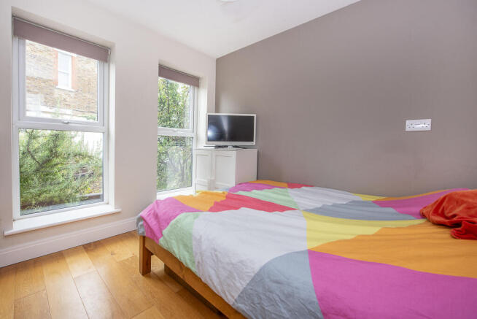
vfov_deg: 81.3
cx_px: 238
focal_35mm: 14
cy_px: 160
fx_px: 186
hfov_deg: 104.2
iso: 400
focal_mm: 14
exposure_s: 1/40
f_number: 5.6
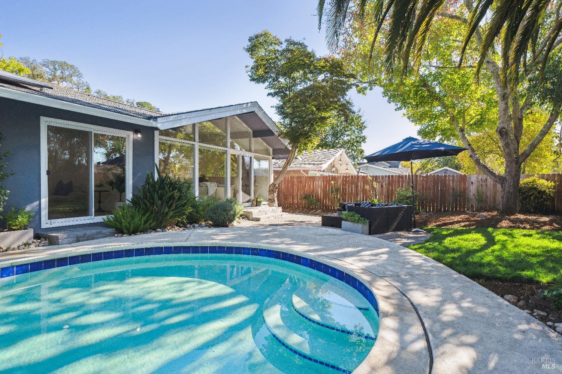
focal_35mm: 18
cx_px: 281
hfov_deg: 90.0
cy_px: 187
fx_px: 281
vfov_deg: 67.4
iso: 400
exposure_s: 1/160
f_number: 11
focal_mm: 18
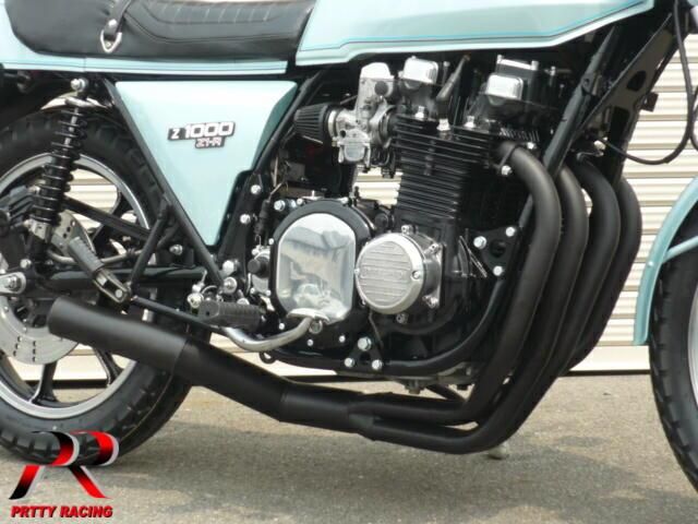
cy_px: 262
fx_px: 1633
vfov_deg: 18.2
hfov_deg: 24.1
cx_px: 349
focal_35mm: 81
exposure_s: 1/400
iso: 100
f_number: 3.2
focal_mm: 8.4
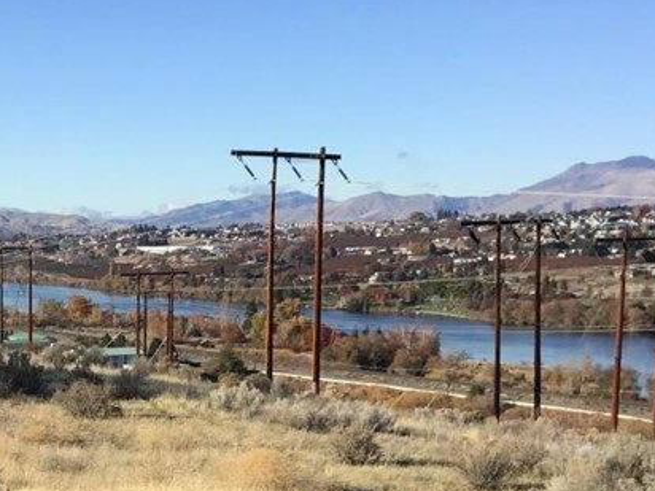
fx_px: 1457
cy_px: 423
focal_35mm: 77
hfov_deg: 24.4
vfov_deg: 18.9
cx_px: 36
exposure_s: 1/1235
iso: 25
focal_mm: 3.3
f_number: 2.4
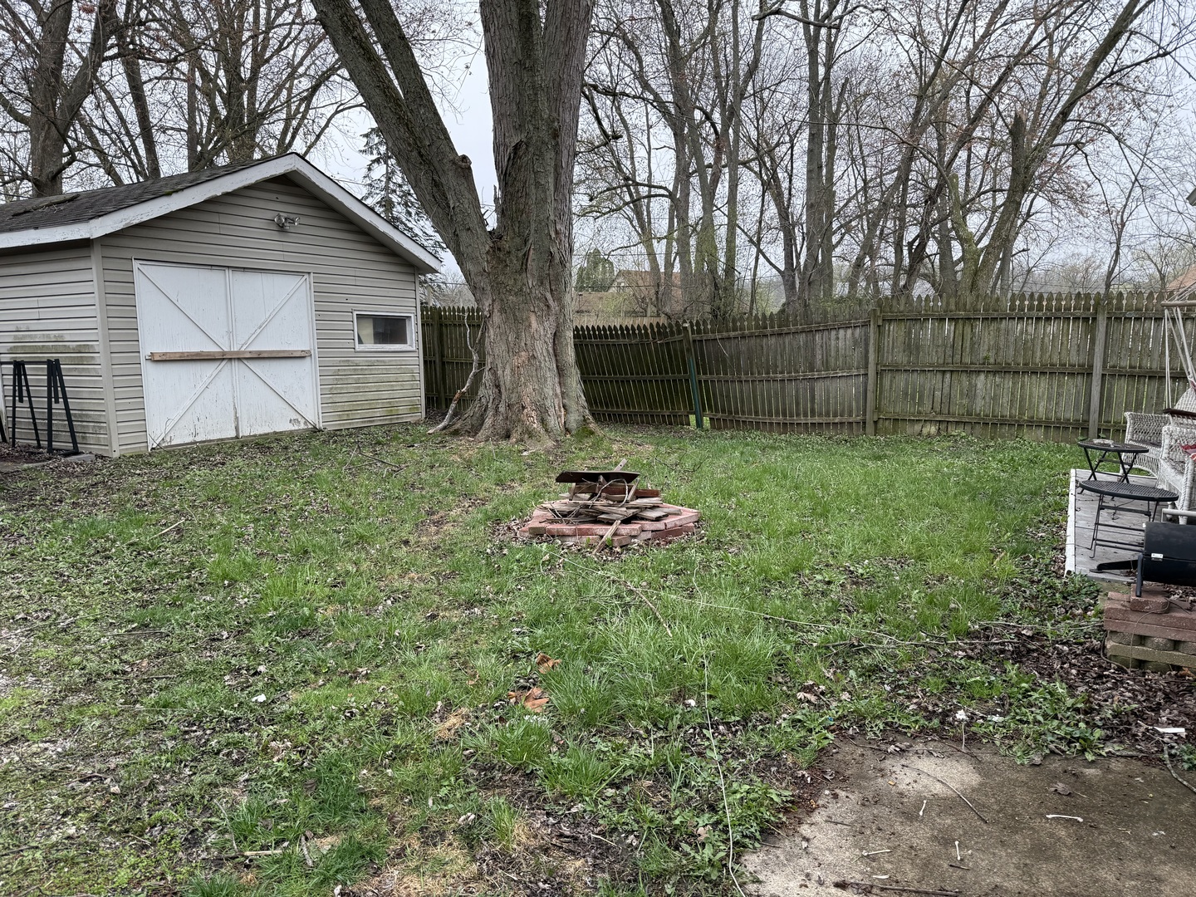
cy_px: 448
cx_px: 598
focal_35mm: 24
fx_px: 829
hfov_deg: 71.6
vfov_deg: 56.8
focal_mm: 6.76
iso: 80
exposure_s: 1/567
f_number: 1.78
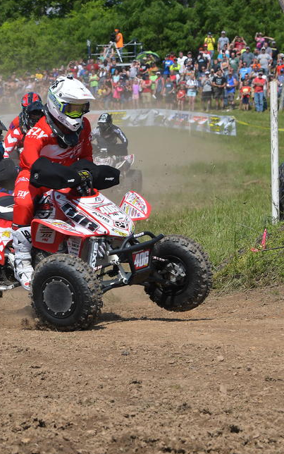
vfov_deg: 12.9
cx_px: -26
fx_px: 2004
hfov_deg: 8.0
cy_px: 226
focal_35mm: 162
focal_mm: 70
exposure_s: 1/1250
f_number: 5.6
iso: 160
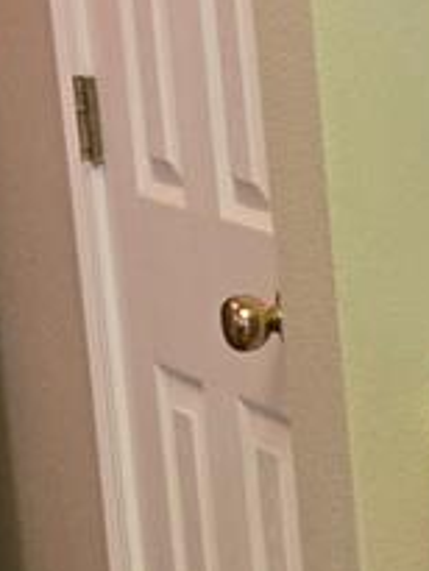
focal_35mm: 168
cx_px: 1497
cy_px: 426
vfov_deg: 11.7
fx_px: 2773
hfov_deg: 7.3
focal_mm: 5.4
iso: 320
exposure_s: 1/120
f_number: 1.8
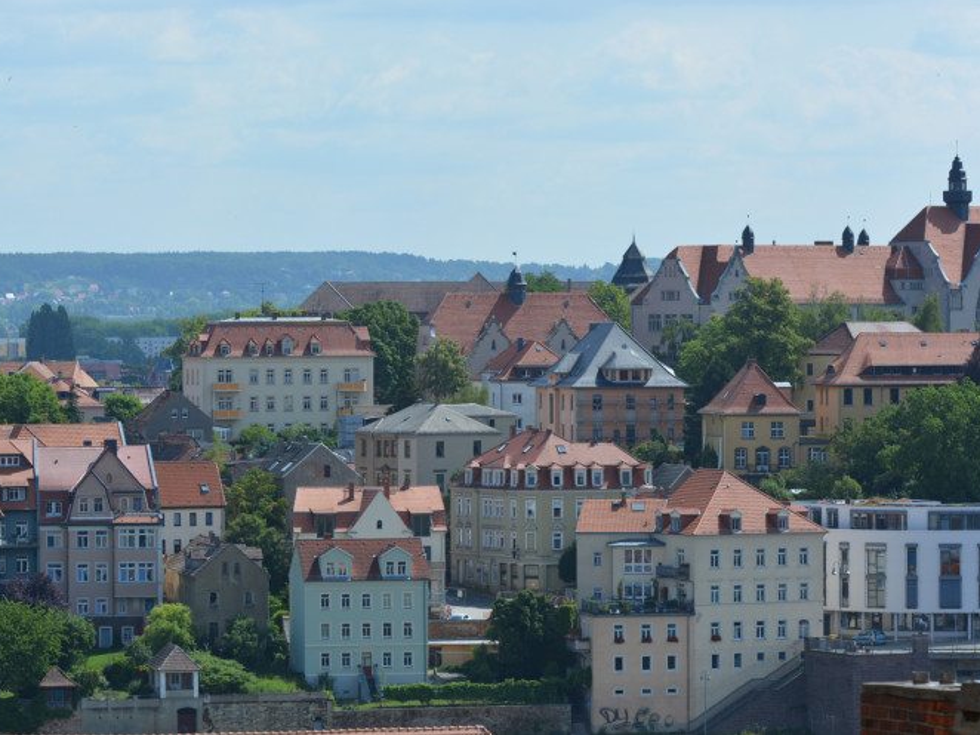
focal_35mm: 196
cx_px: 531
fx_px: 5547
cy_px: 366
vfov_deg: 7.6
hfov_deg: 10.1
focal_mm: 120
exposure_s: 1/250
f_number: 8
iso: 100
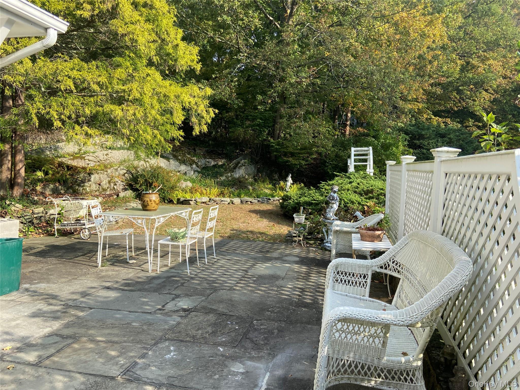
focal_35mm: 26
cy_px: 195
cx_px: 260
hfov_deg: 67.3
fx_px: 391
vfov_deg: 53.1
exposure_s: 1/949
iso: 32
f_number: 1.8
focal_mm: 4.25
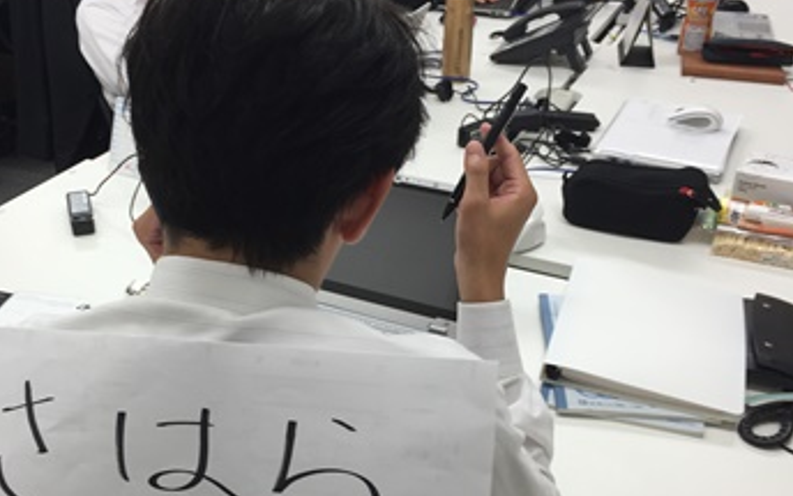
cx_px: 316
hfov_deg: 49.0
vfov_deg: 31.8
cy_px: 316
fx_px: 864
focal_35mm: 40
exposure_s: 1/60
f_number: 2.2
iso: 40
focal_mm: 4.15
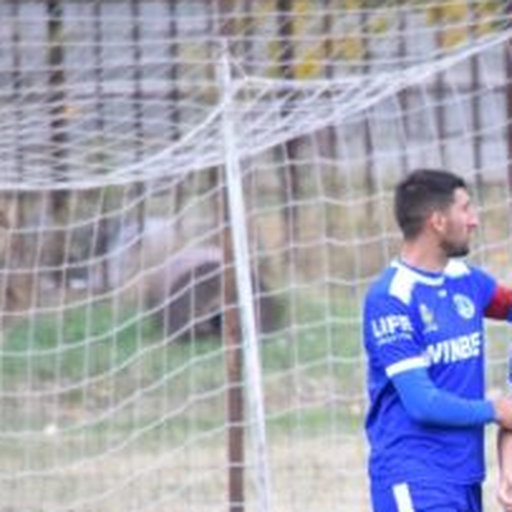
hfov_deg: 1.5
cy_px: 474
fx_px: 19813
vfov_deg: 1.5
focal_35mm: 1184
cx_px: 656
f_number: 5.6
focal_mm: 300
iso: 3200
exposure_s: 1/640
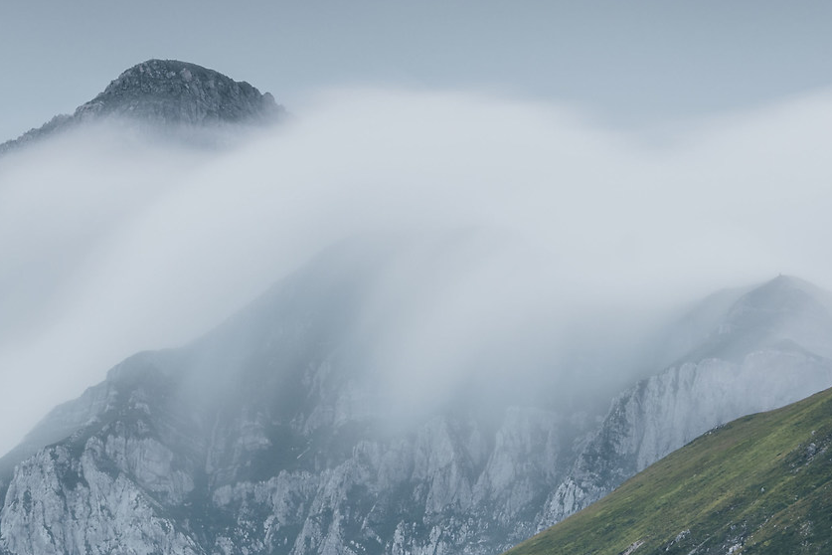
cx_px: 162
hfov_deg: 4.1
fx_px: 11601
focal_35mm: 502
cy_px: 334
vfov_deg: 2.7
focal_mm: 175
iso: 100
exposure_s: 34
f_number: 9
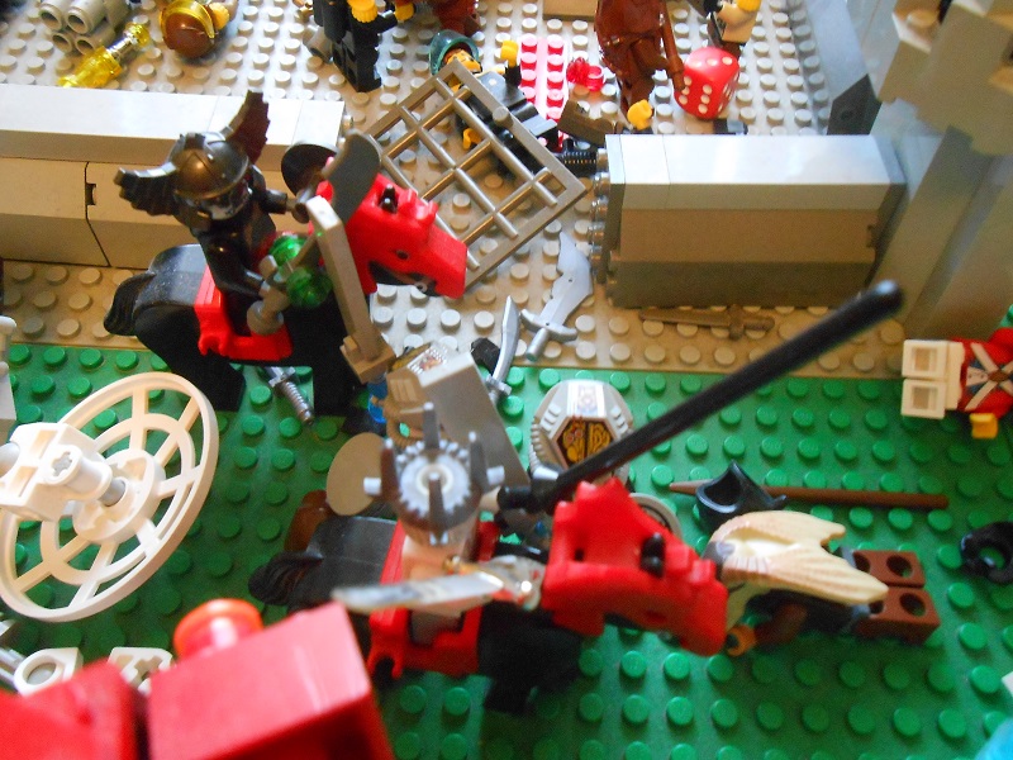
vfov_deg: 46.8
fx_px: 878
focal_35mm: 30
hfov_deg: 60.0
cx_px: 506
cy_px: 380
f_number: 3.8
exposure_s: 1/6
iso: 800
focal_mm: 5.3
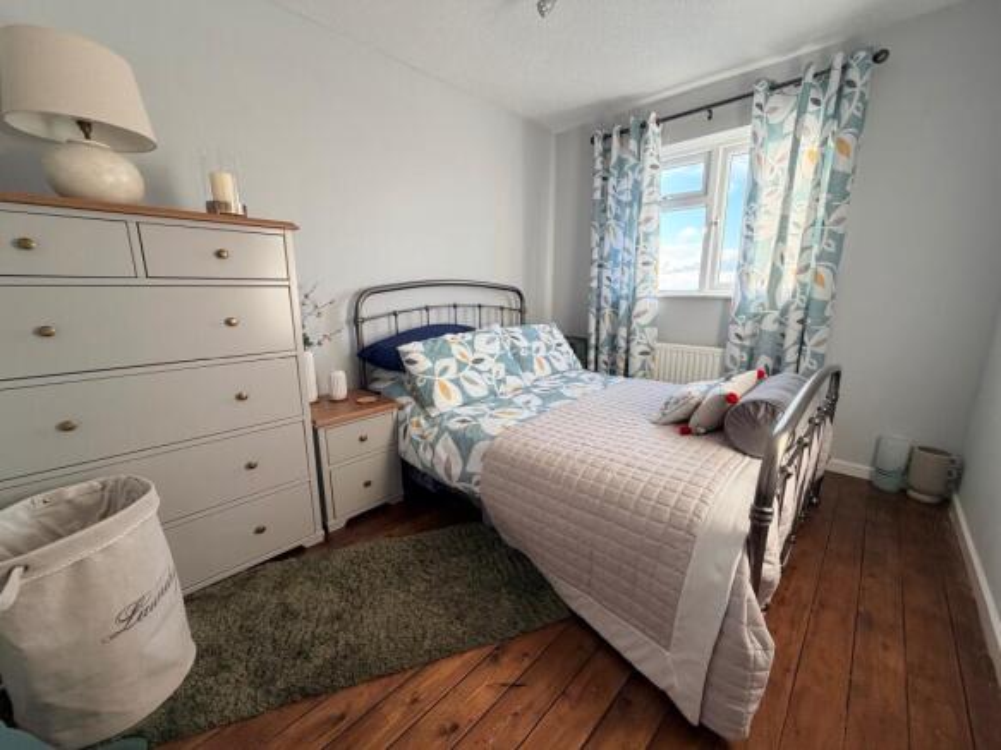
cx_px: 500
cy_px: 375
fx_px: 405
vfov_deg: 85.7
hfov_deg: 102.1
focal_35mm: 14
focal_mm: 2.22
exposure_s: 1/121
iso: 125
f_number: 2.2
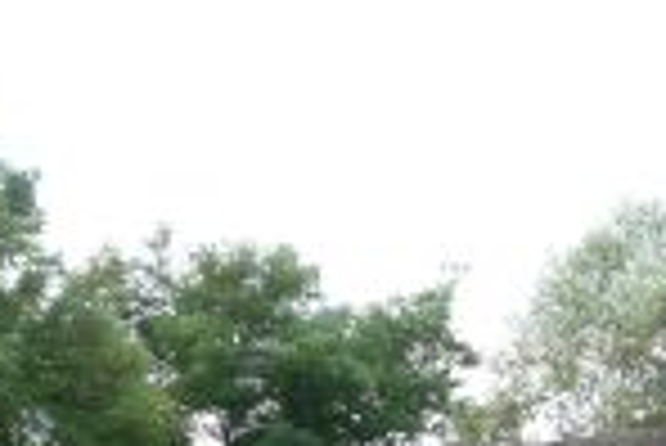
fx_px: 2000
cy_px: 766
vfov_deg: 11.9
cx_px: 508
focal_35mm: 108
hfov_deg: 18.8
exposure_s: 1/200
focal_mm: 5.2
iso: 100
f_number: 4
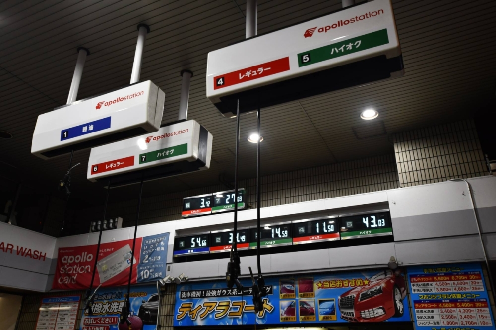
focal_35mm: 30
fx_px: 413
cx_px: 248
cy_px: 165
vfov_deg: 43.5
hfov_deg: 62.0
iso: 800
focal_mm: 20
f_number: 3.5
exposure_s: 1/200
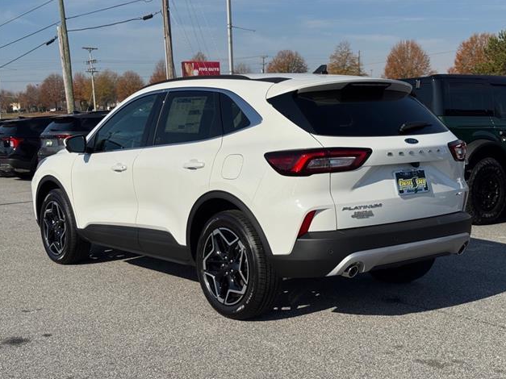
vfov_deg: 29.7
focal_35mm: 49
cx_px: 256
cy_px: 192
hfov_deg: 38.9
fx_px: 716
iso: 64
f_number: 1.78
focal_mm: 6.76
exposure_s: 1/12500
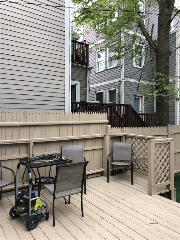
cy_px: 120
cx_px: 90
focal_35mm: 28
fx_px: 194
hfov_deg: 49.7
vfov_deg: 63.4
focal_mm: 3.99
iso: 20
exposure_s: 1/132
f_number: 1.8
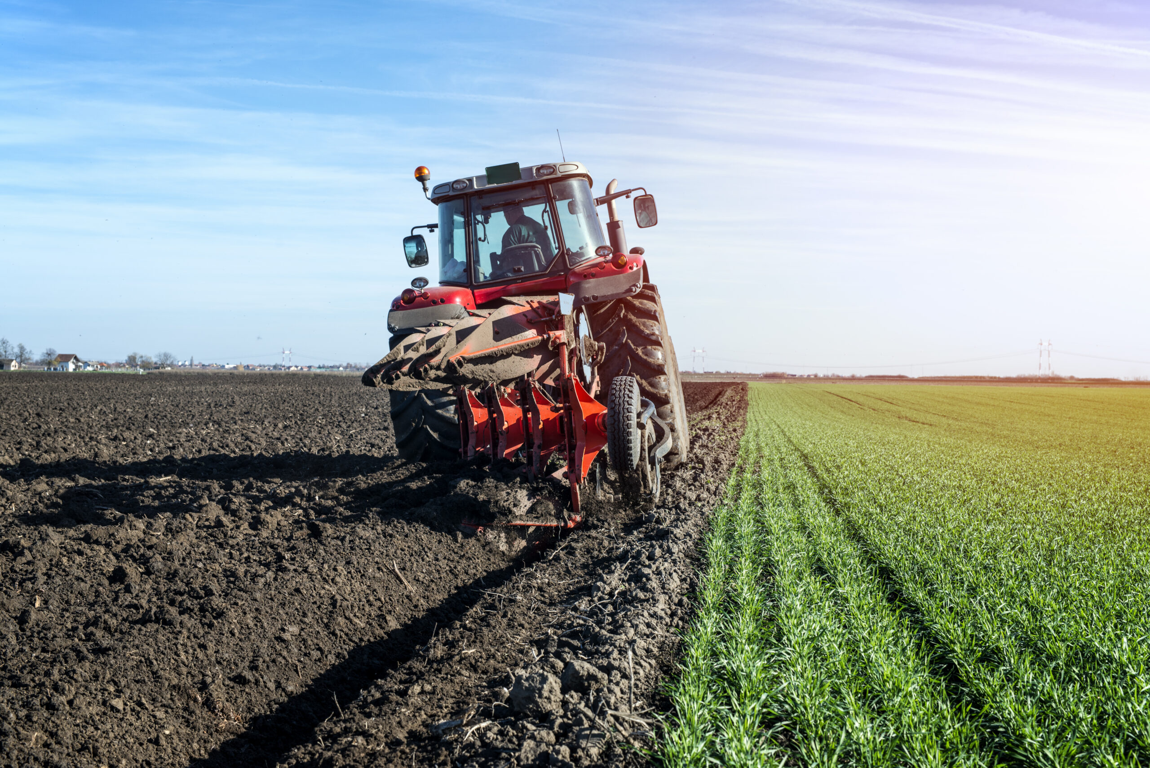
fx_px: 1598
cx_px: 575
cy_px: 384
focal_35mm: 50
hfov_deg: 39.6
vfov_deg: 27.0
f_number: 10
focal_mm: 50
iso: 200
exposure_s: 1/320
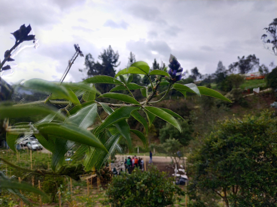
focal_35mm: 24
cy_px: 104
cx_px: 138
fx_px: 192
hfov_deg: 71.6
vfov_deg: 56.8
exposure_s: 1/1074
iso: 250
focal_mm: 3.94
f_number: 1.9
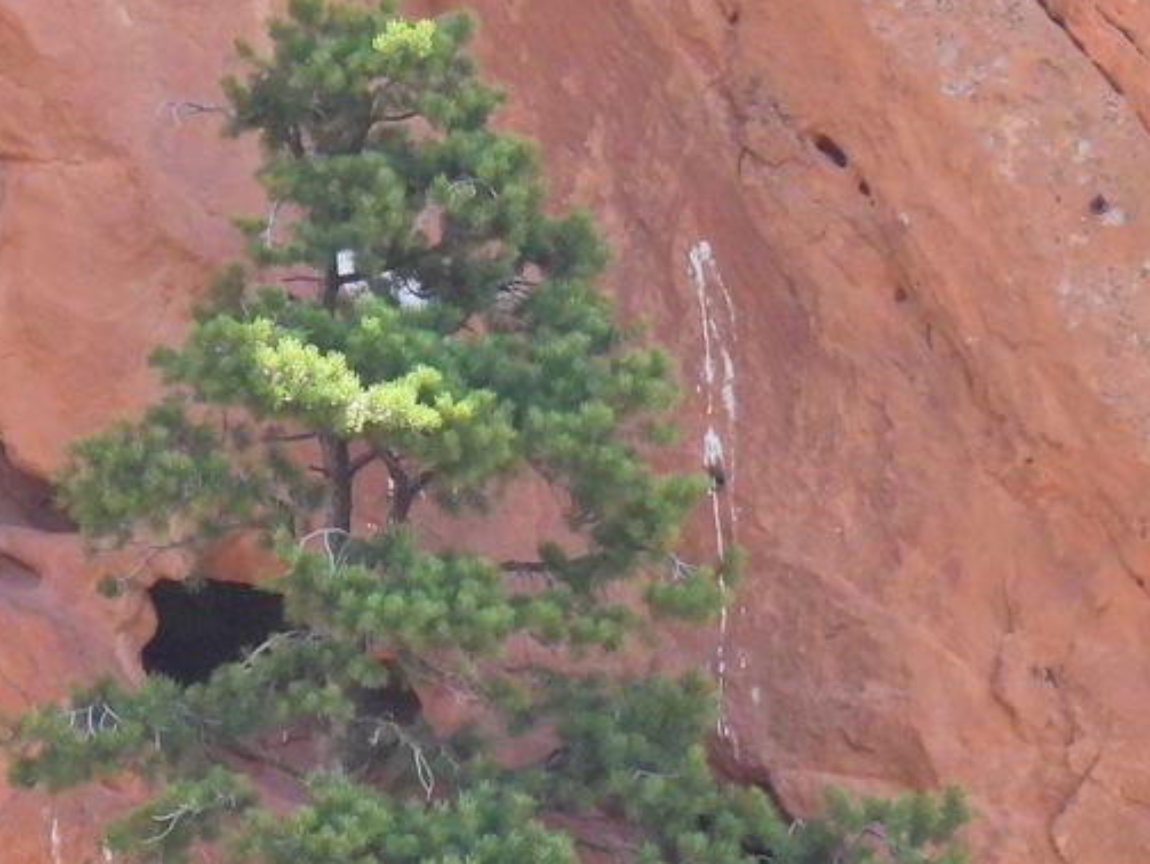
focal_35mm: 1780
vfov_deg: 0.8
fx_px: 59177
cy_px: 651
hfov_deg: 1.1
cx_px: 57
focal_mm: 125
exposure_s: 1/400
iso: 400
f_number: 5.6
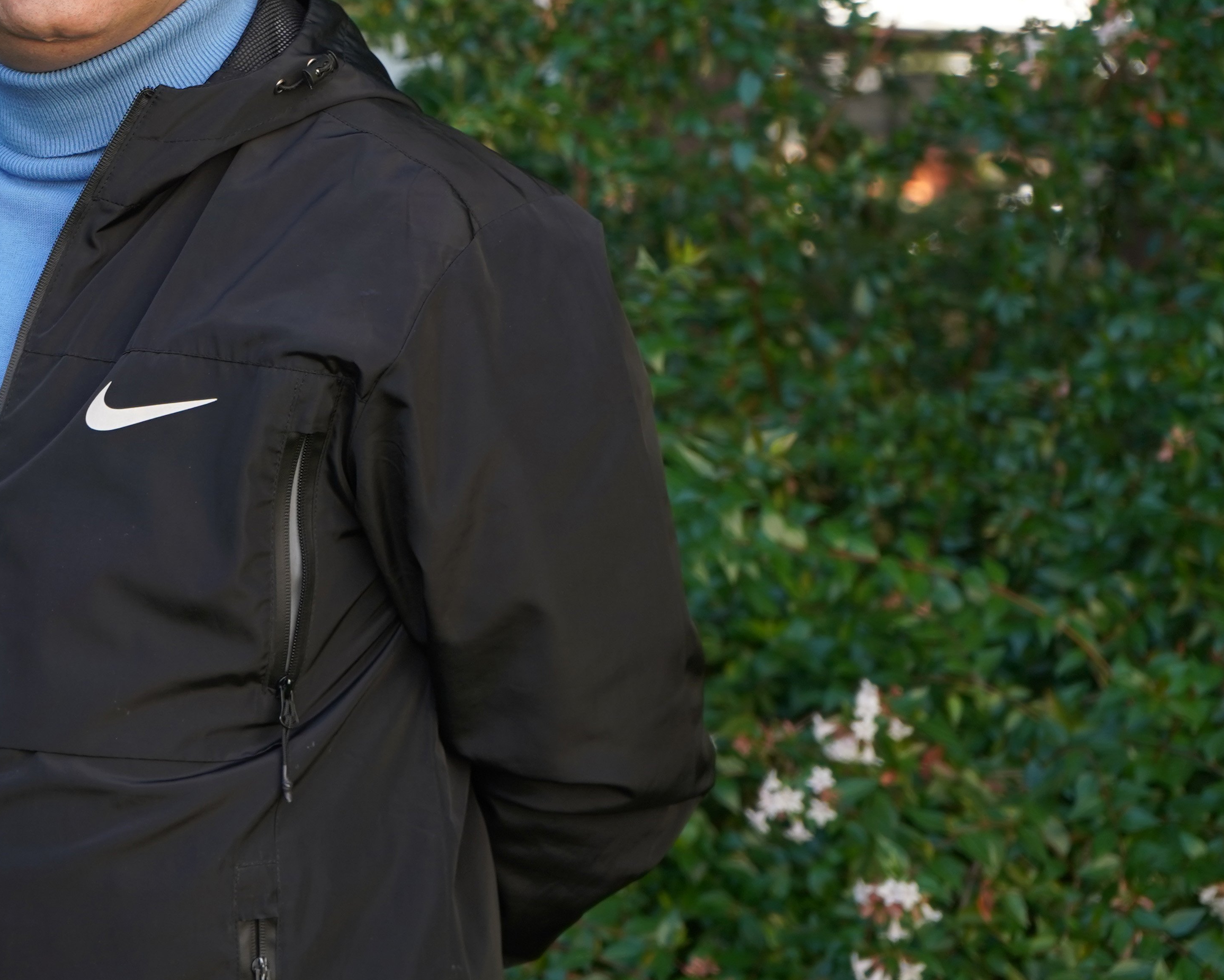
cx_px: 133
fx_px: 4927
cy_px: 181
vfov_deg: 11.3
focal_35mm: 136
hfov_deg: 14.0
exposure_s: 1/160
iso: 250
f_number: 5.6
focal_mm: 70
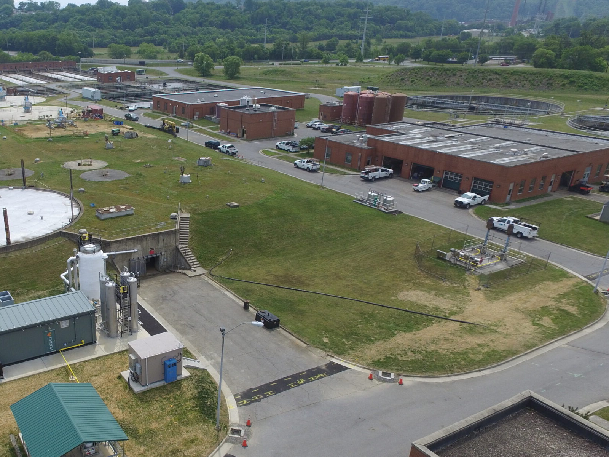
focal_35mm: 32
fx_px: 563
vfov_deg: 43.7
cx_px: 154
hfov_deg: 54.2
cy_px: 295
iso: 100
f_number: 2.8
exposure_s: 1/909
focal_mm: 3.61
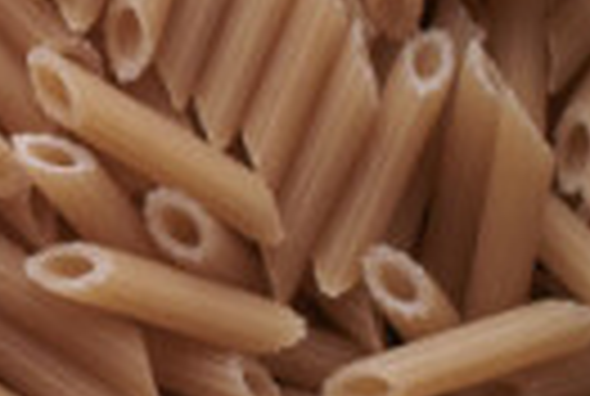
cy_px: 284
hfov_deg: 6.2
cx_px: -1198
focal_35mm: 305
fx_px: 5010
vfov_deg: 4.5
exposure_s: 1/100
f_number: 8
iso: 160
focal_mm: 50
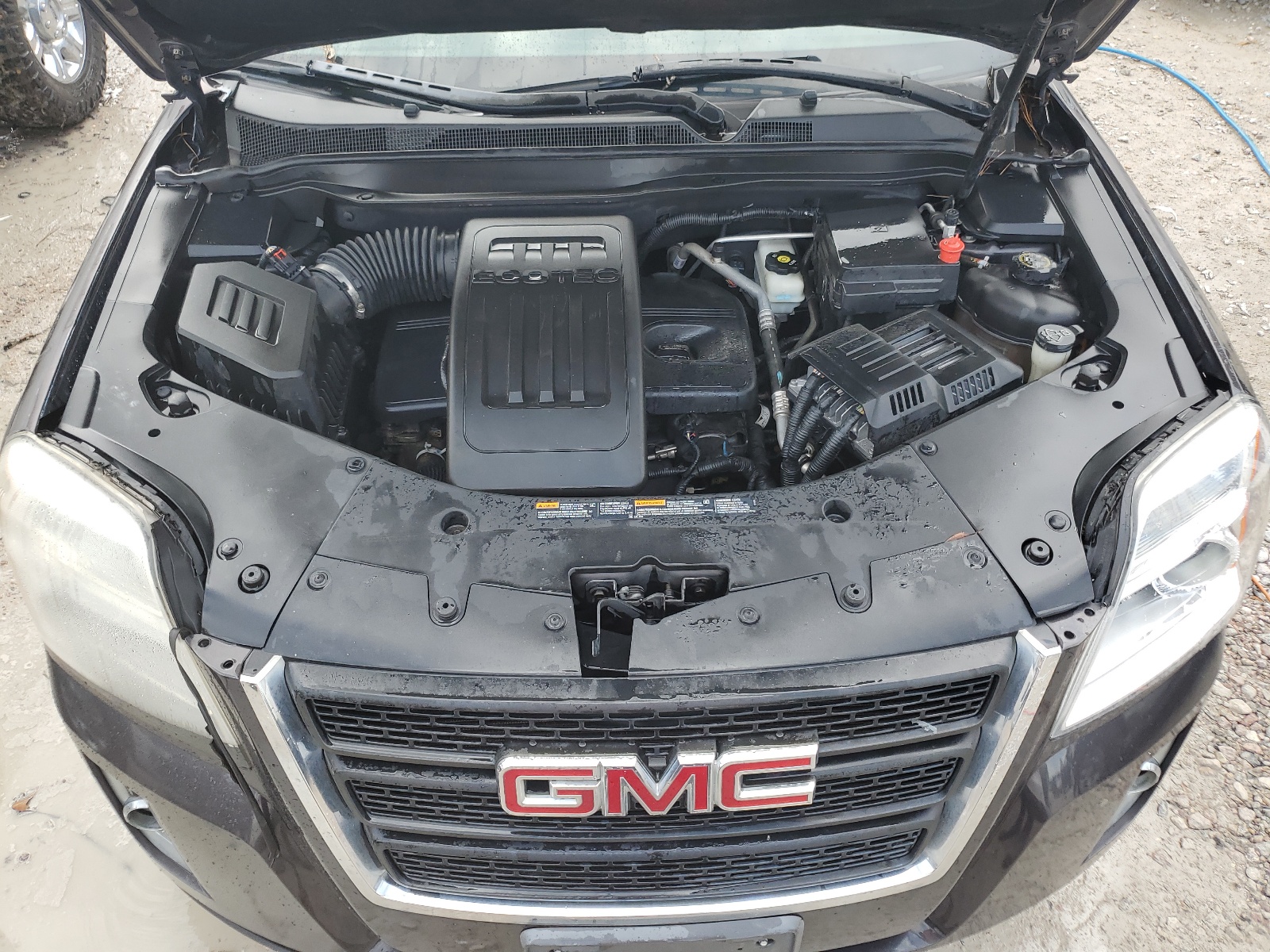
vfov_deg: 53.1
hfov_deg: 67.3
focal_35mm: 26
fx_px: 954
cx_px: 635
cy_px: 476
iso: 50
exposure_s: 1/500
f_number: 1.5
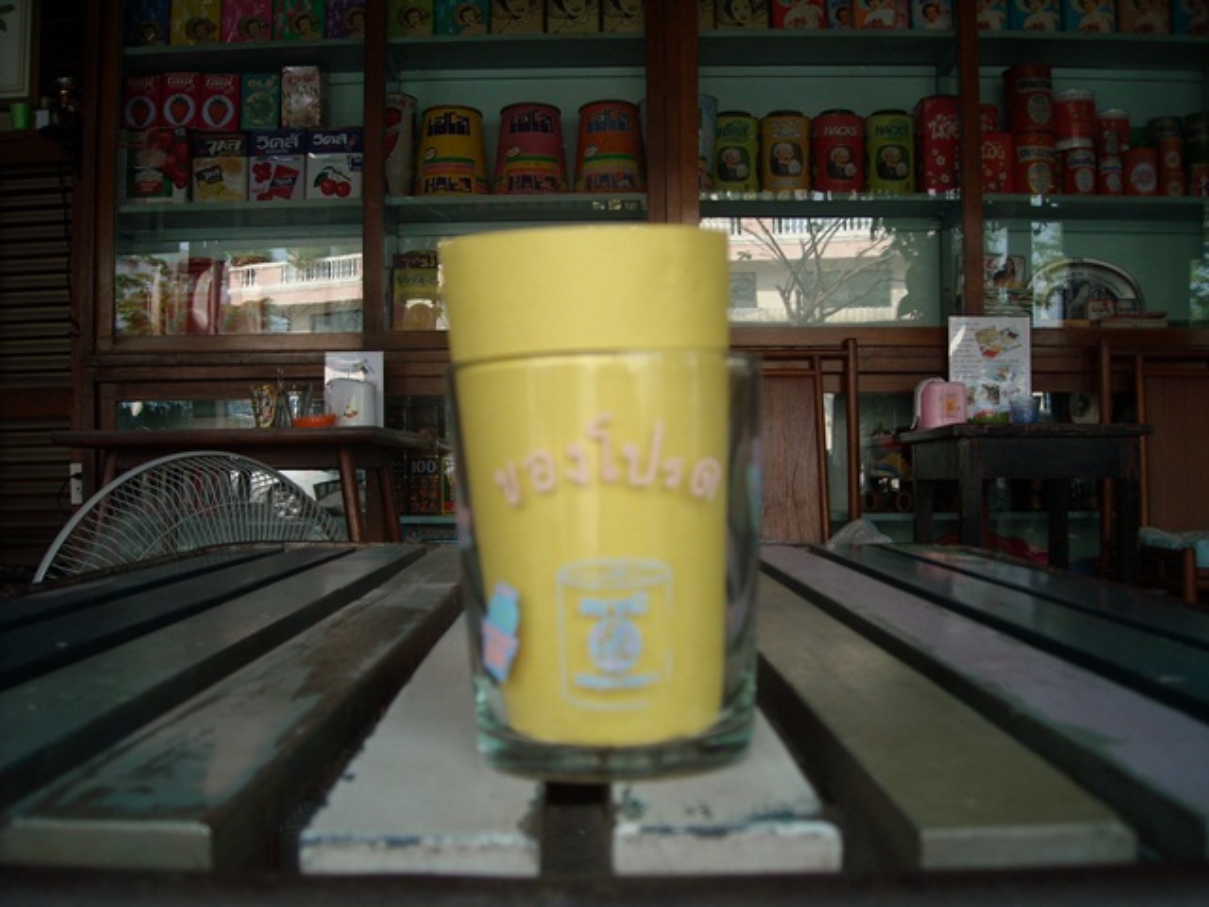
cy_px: 454
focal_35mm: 35
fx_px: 1222
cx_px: 604
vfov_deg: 40.7
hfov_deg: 52.6
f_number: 2.8
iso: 64
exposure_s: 1/114
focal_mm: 5.7
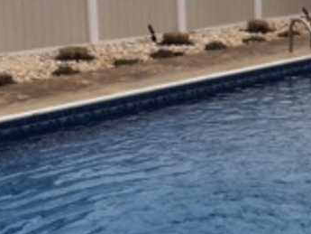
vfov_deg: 12.8
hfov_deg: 16.4
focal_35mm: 116
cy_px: 117
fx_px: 1043
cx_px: 351
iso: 40
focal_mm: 4.12
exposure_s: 1/3425
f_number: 2.2
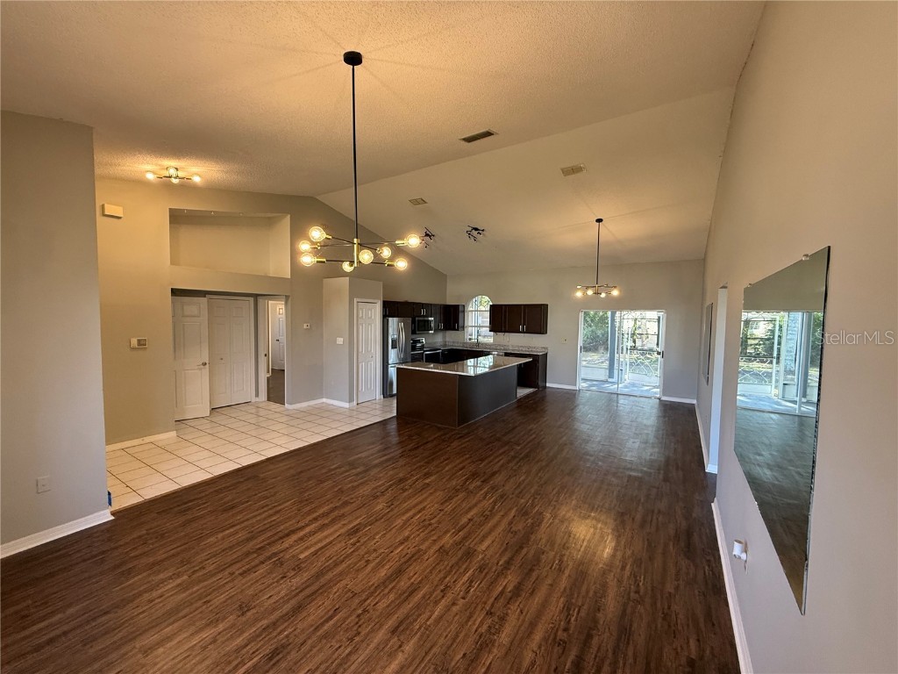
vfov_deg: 85.7
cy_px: 337
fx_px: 363
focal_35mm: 14
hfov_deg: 102.1
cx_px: 449
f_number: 2.2
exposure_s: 1/99
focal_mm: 2.22
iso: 250
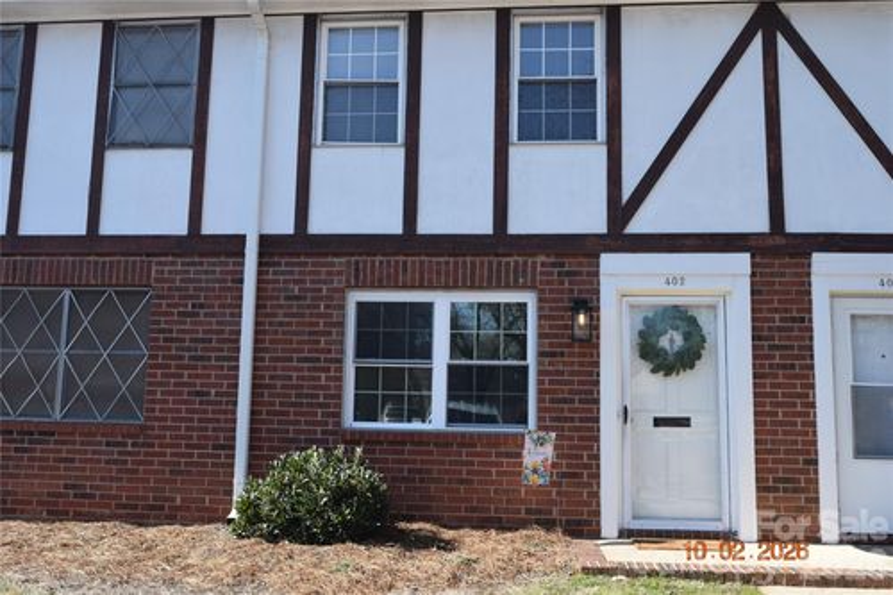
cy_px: 298
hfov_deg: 57.2
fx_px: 818
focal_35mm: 33
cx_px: 446
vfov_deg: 39.9
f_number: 8
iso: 200
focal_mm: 22
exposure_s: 1/250
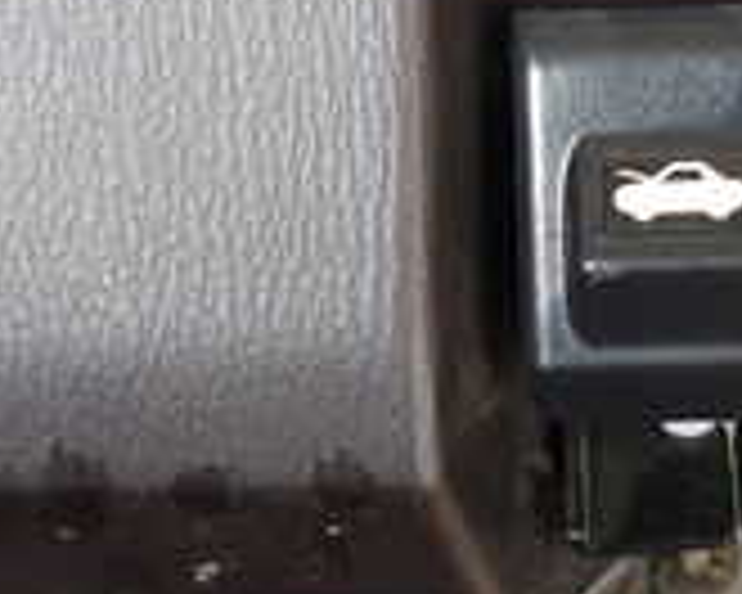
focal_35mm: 89
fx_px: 1954
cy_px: 45
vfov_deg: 17.0
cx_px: 625
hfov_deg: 21.2
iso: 200
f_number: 2
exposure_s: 1/40
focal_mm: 4.5
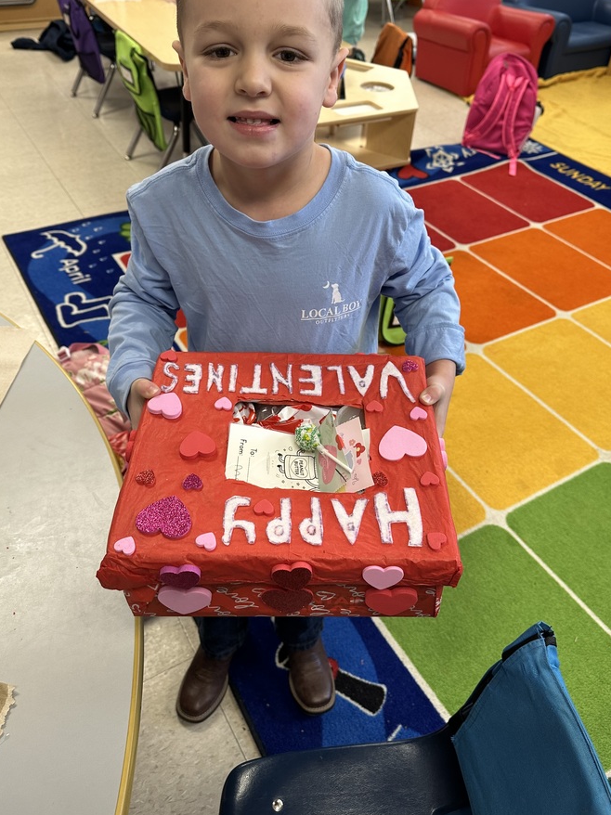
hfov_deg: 49.7
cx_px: 321
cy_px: 353
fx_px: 659
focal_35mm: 28
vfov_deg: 63.2
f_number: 1.78
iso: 125
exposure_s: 1/60
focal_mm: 6.86
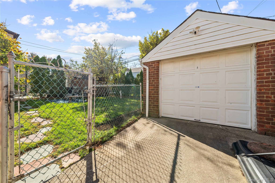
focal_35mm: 13
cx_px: 138
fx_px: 99
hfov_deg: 108.3
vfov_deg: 85.4
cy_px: 92
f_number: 11
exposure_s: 1/40
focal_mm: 13
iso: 100
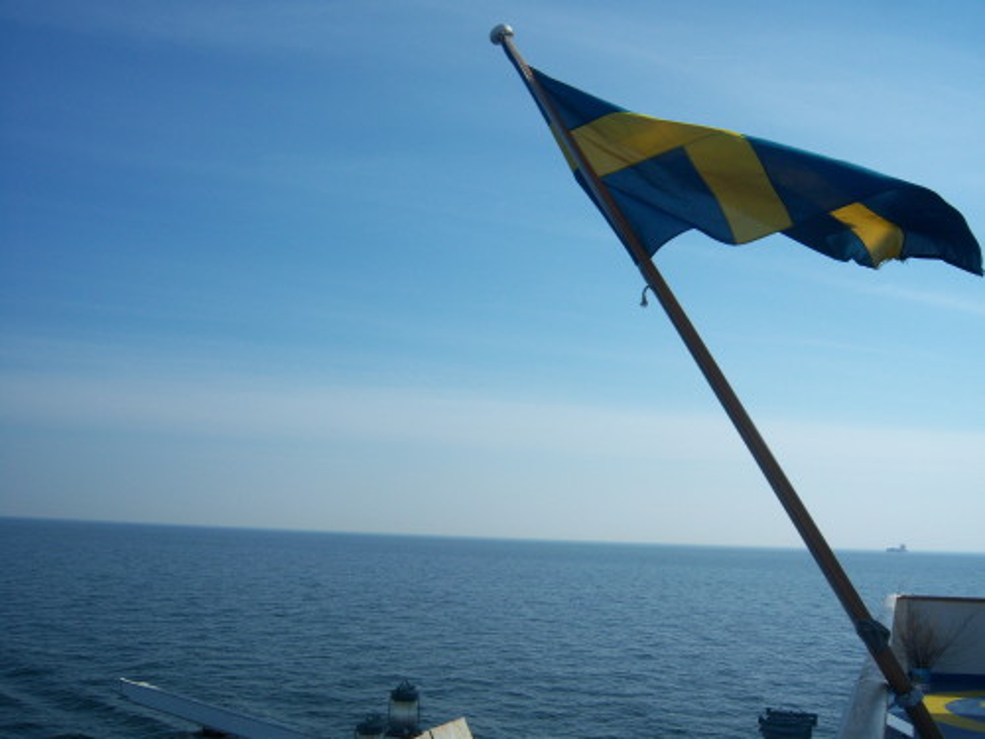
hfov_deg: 51.4
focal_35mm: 36
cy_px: 370
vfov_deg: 39.7
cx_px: 492
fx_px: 1024
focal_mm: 7.5
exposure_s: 1/1000
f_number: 4.8
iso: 80
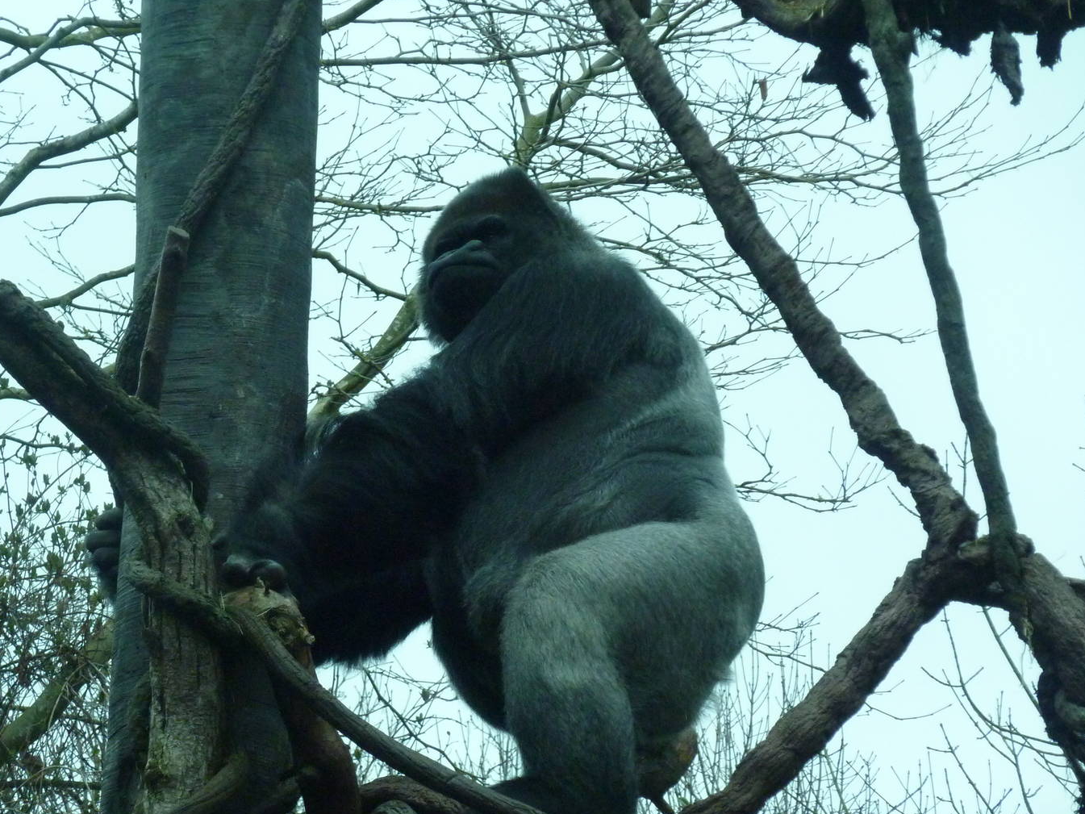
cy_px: 476
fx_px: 6301
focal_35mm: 201
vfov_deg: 7.4
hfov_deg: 9.8
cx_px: 458
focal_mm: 27.8
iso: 400
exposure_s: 1/320
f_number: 4.5
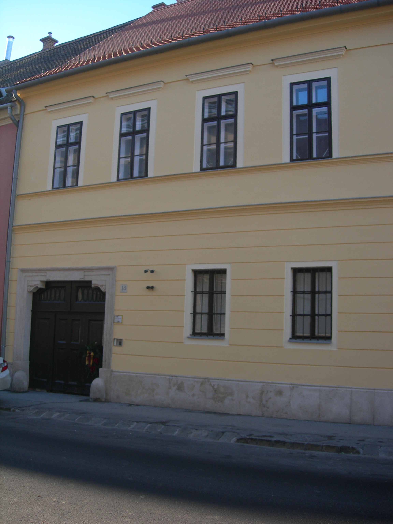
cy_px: 262
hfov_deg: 37.7
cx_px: 196
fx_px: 575
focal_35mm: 38
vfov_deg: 49.0
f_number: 2.8
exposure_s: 1/212
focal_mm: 7.8
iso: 50
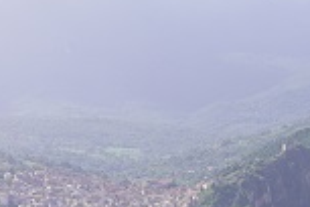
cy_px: 242
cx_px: 99
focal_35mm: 272
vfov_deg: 5.0
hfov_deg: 7.6
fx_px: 2342
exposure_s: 1/200
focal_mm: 104
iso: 100
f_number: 7.1
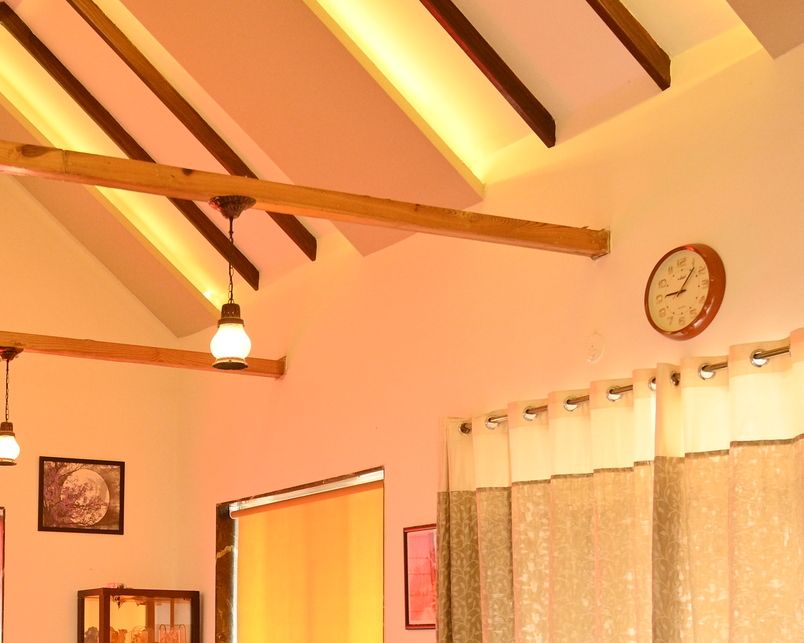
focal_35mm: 60
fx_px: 1428
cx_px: 59
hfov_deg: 29.9
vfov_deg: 24.6
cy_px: 581
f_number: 4
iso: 1600
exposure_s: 1/100
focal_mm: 24
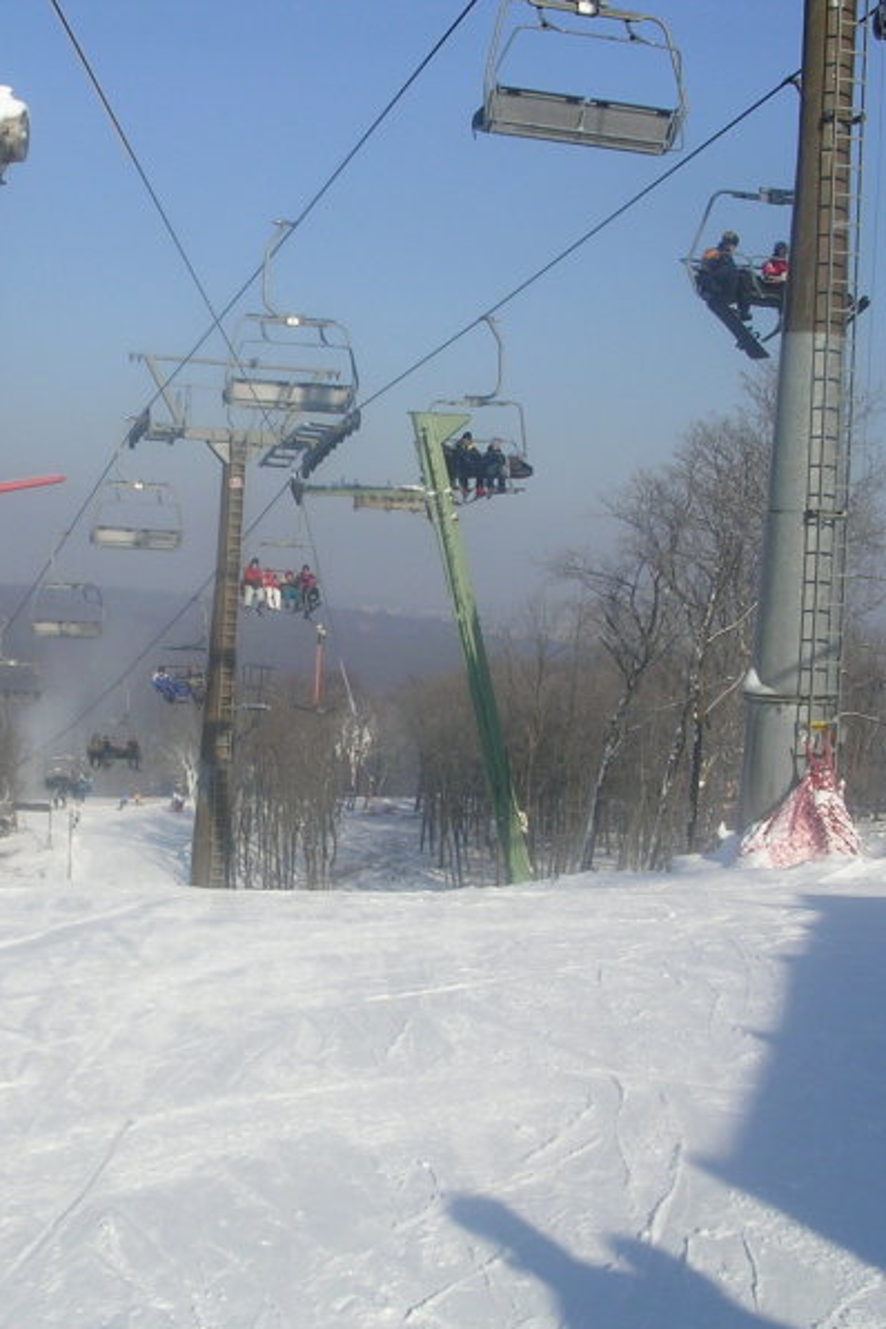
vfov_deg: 37.5
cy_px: 666
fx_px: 1956
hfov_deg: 25.4
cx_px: 280
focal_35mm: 53
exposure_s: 1/434
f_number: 5.6
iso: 50
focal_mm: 5.8
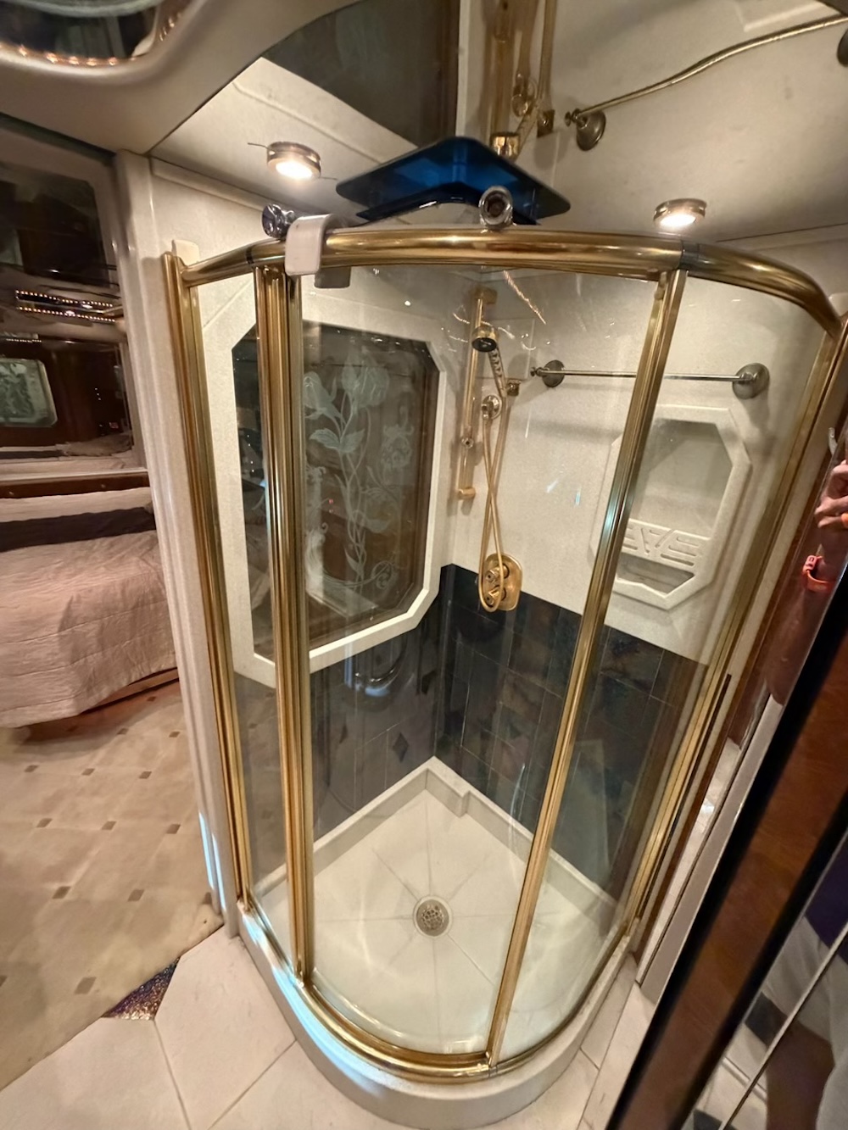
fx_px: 457
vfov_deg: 102.1
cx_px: 424
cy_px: 565
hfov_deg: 85.7
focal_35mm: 14
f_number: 2.2
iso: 1000
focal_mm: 2.22
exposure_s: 1/60
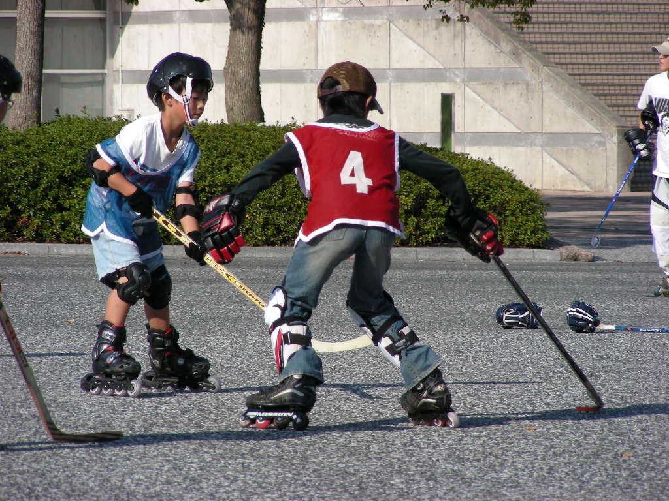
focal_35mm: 309
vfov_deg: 4.8
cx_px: 334
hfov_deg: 6.4
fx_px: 5972
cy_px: 250
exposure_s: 1/548
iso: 50
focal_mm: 51.6
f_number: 4
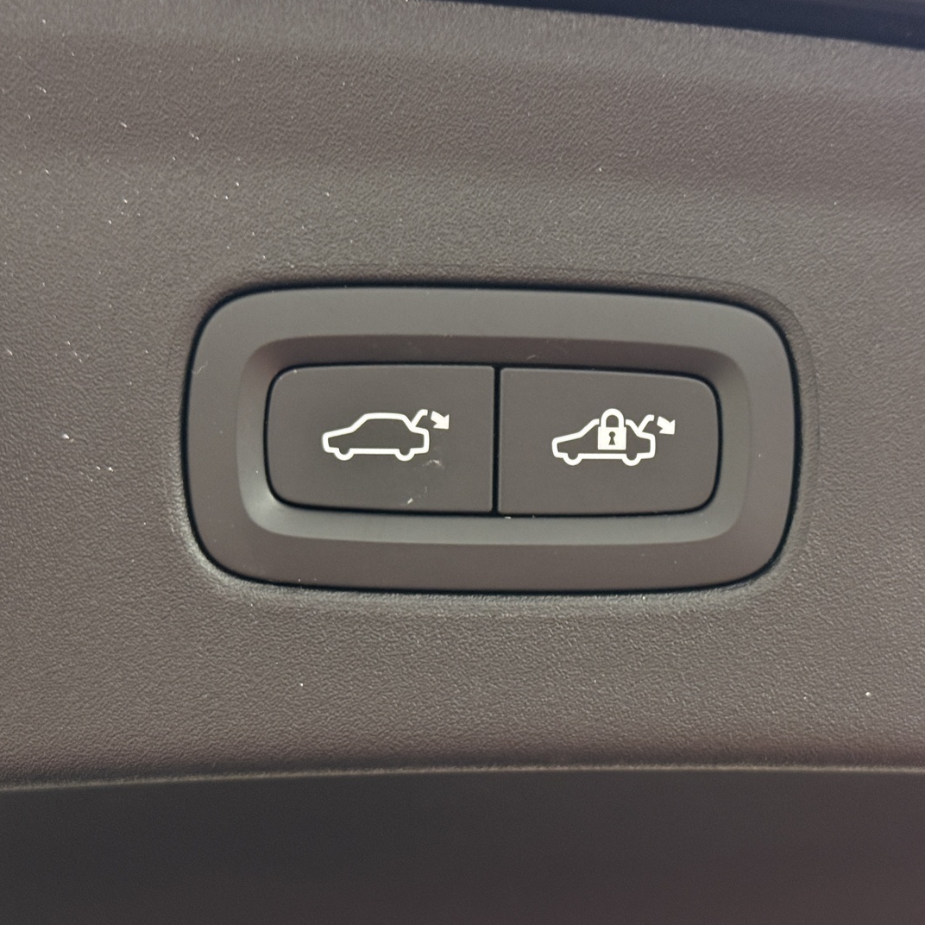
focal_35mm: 57
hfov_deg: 30.0
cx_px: 556
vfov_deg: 30.0
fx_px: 1723
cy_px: 462
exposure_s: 1/40
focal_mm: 6.76
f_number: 1.78
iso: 320
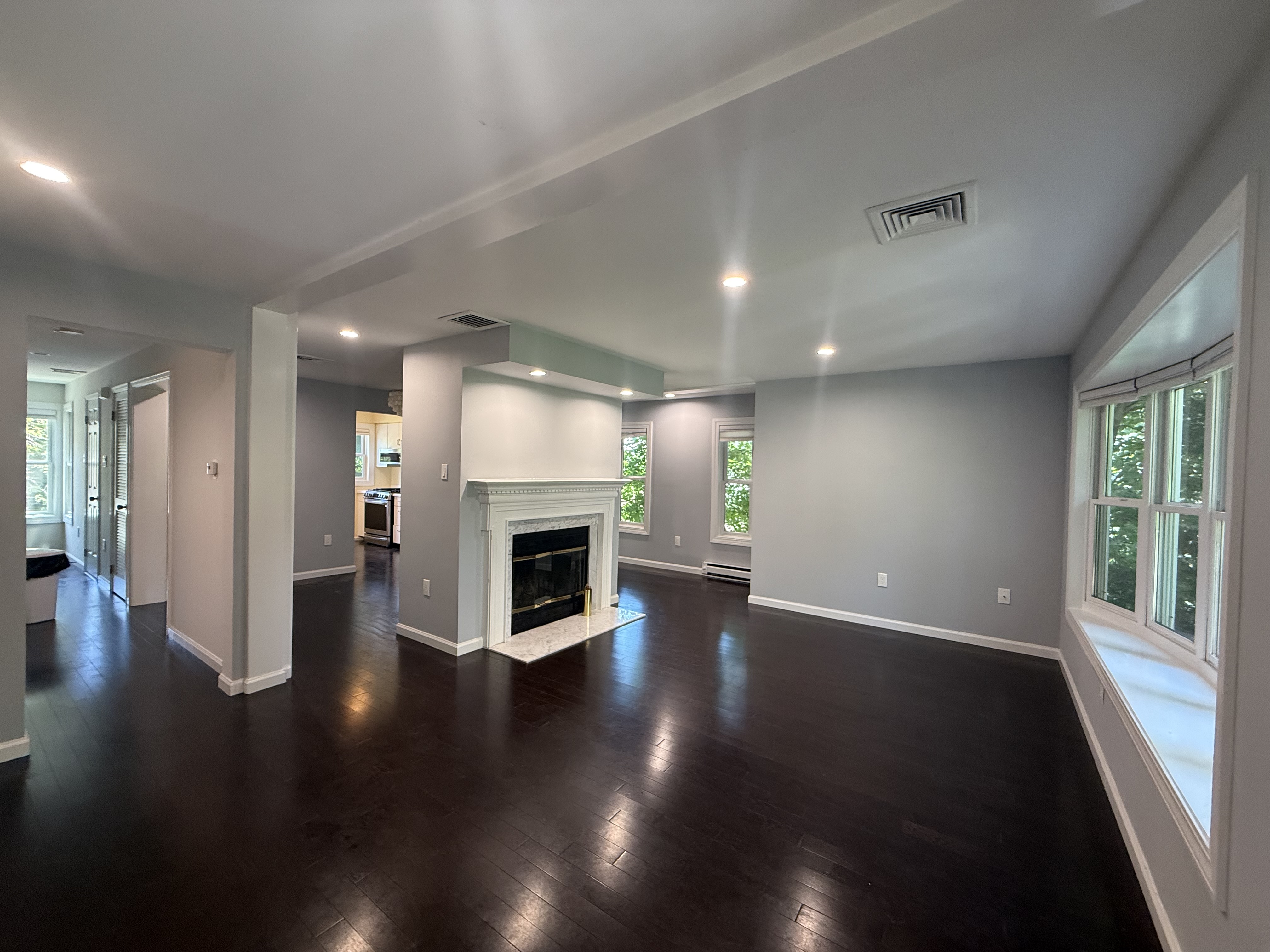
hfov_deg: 102.1
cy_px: 476
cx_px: 635
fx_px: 514
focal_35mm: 14
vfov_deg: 85.7
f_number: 2.2
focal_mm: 2.22
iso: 200
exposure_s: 1/60
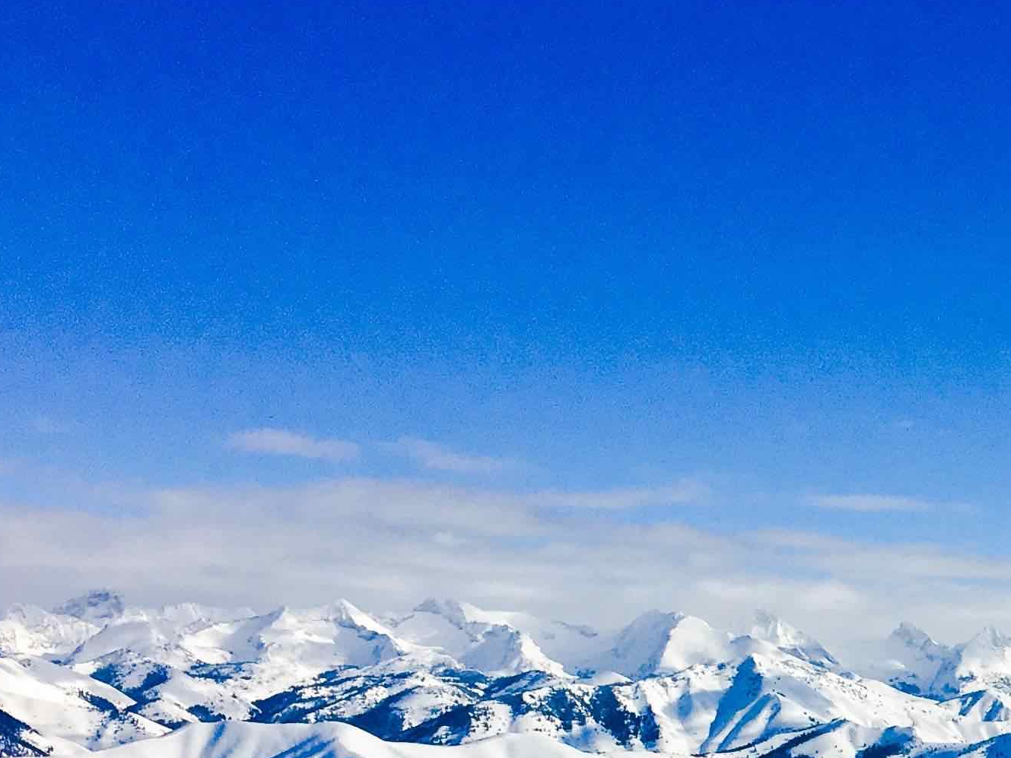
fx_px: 2570
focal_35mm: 88
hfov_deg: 20.9
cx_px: 1184
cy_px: 889
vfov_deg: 16.2
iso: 25
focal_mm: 4.15
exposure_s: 1/5495
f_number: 2.2
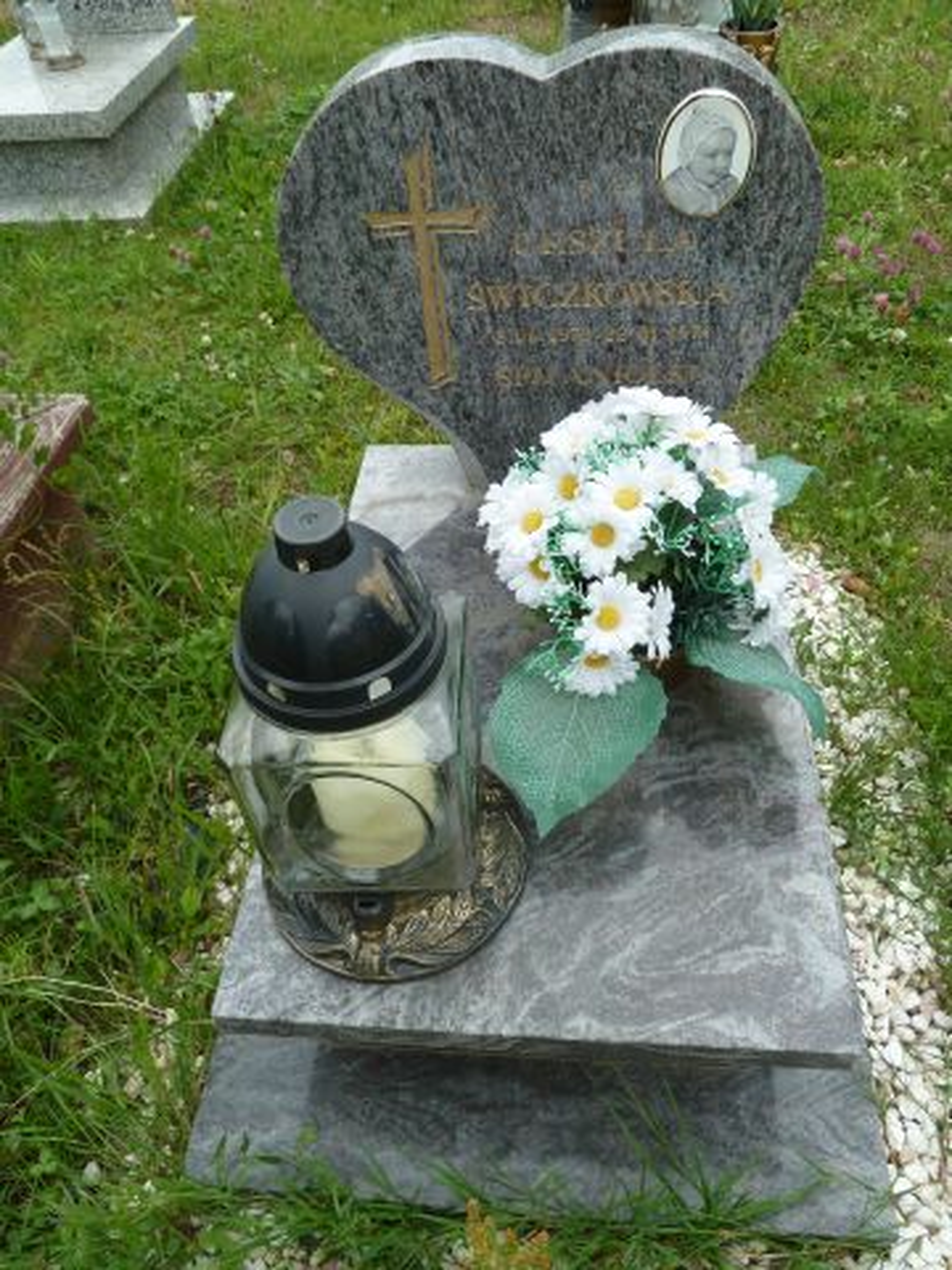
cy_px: 635
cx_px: 476
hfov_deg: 54.9
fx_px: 917
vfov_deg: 69.4
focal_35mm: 25
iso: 80
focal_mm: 4.1
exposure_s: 1/80
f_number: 3.3
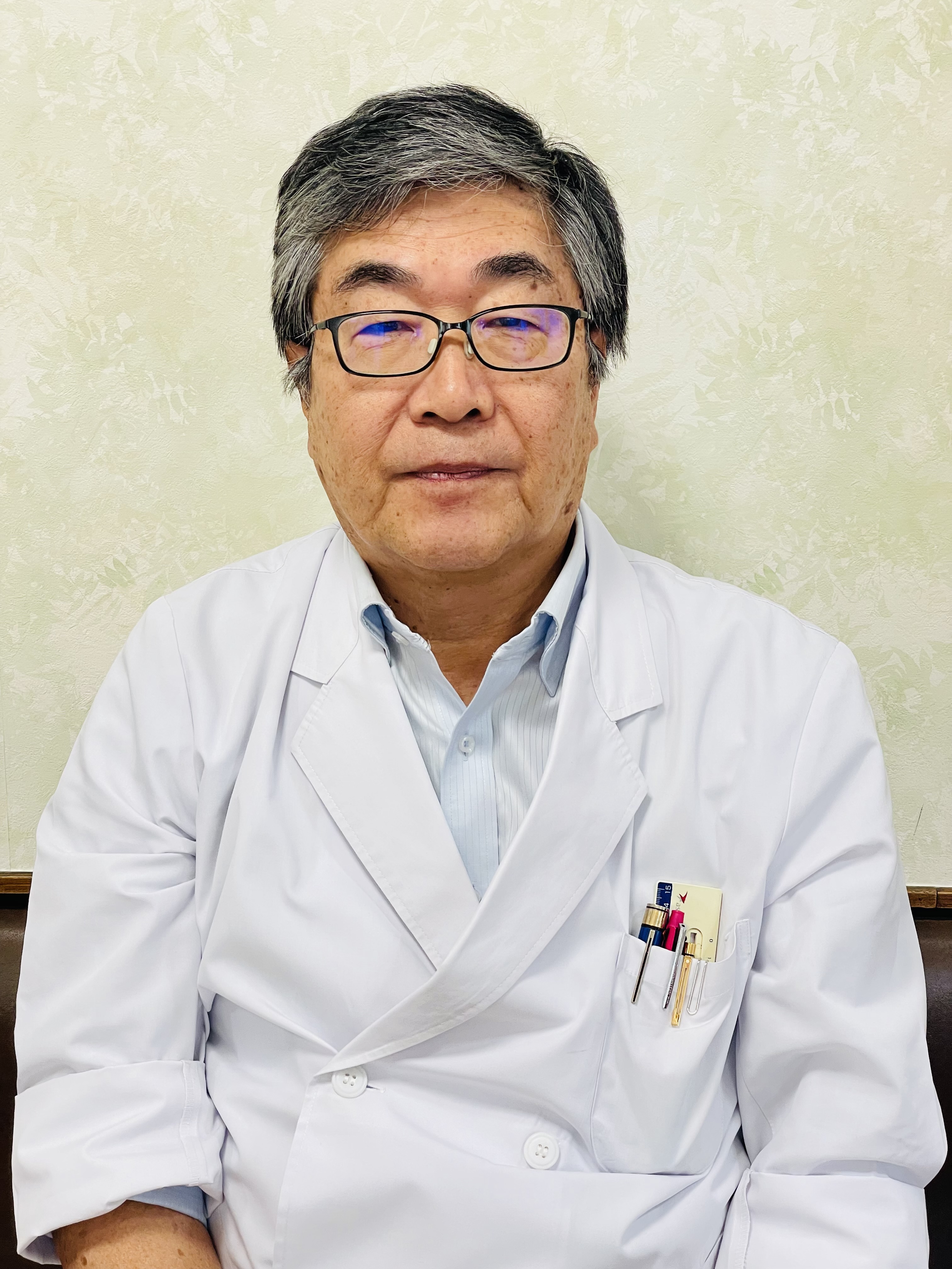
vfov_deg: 36.8
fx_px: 1907
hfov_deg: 28.0
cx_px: 476
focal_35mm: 52
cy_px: 634
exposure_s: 1/50
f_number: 2
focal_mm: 6
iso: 125
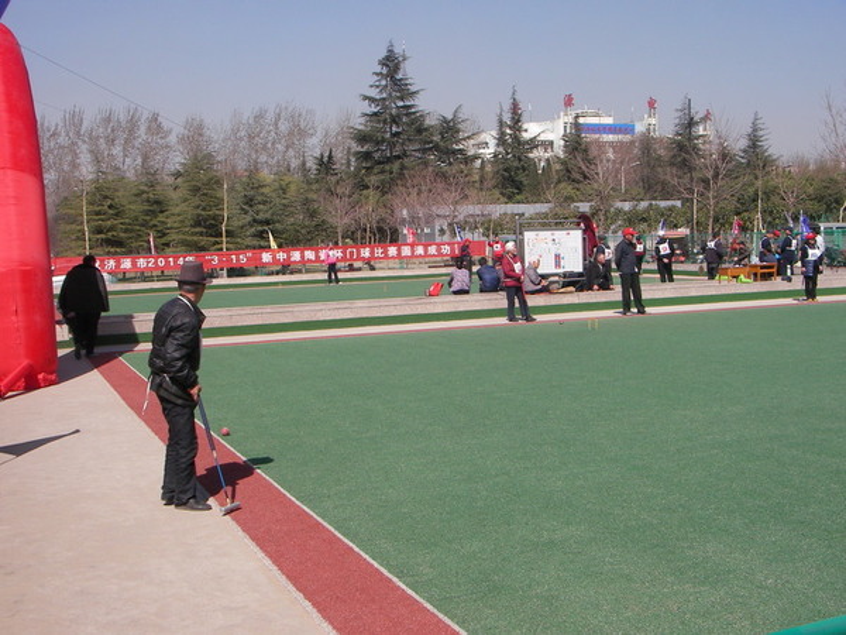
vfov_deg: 32.9
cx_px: 423
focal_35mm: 44
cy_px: 318
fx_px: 1075
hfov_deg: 42.9
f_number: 6.8
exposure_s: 1/319
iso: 50
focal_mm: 7.3
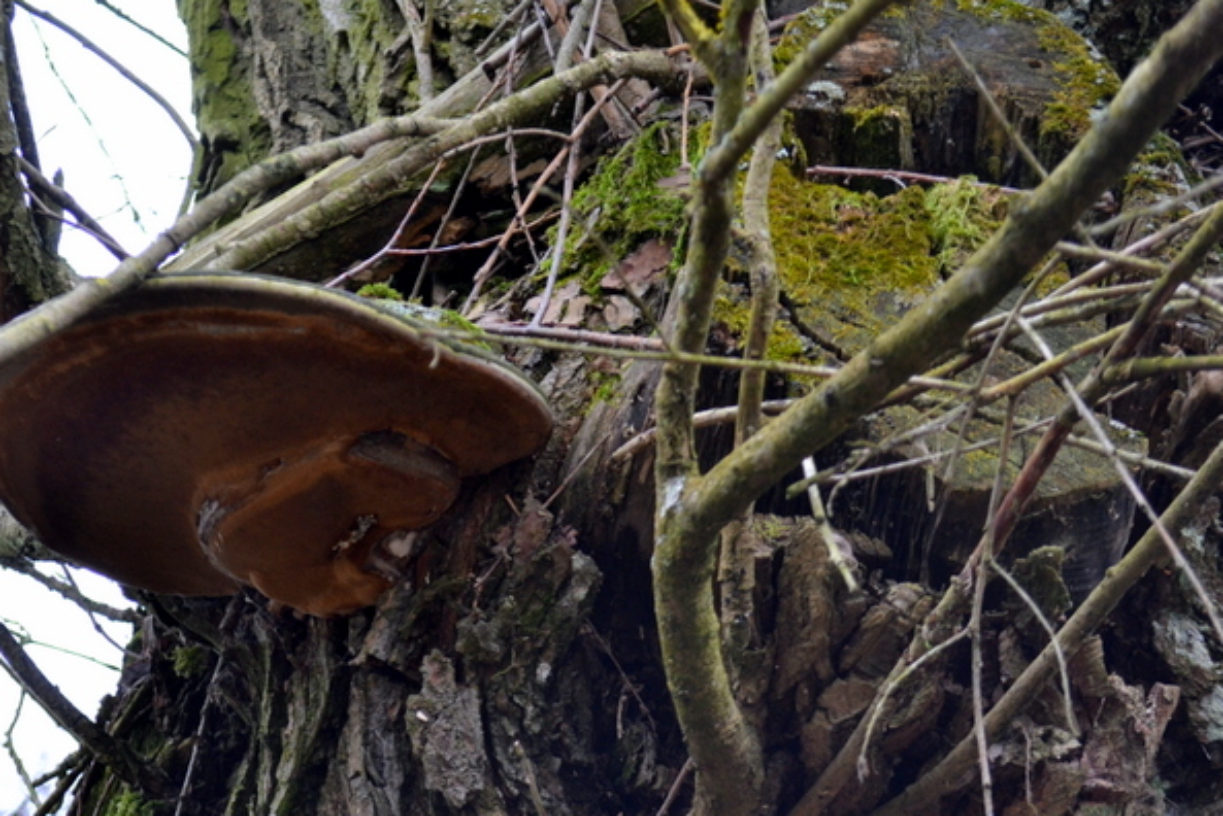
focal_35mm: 81
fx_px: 2753
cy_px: 525
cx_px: 425
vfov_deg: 16.8
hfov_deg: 24.9
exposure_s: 1/60
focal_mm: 40
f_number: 5.3
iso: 400
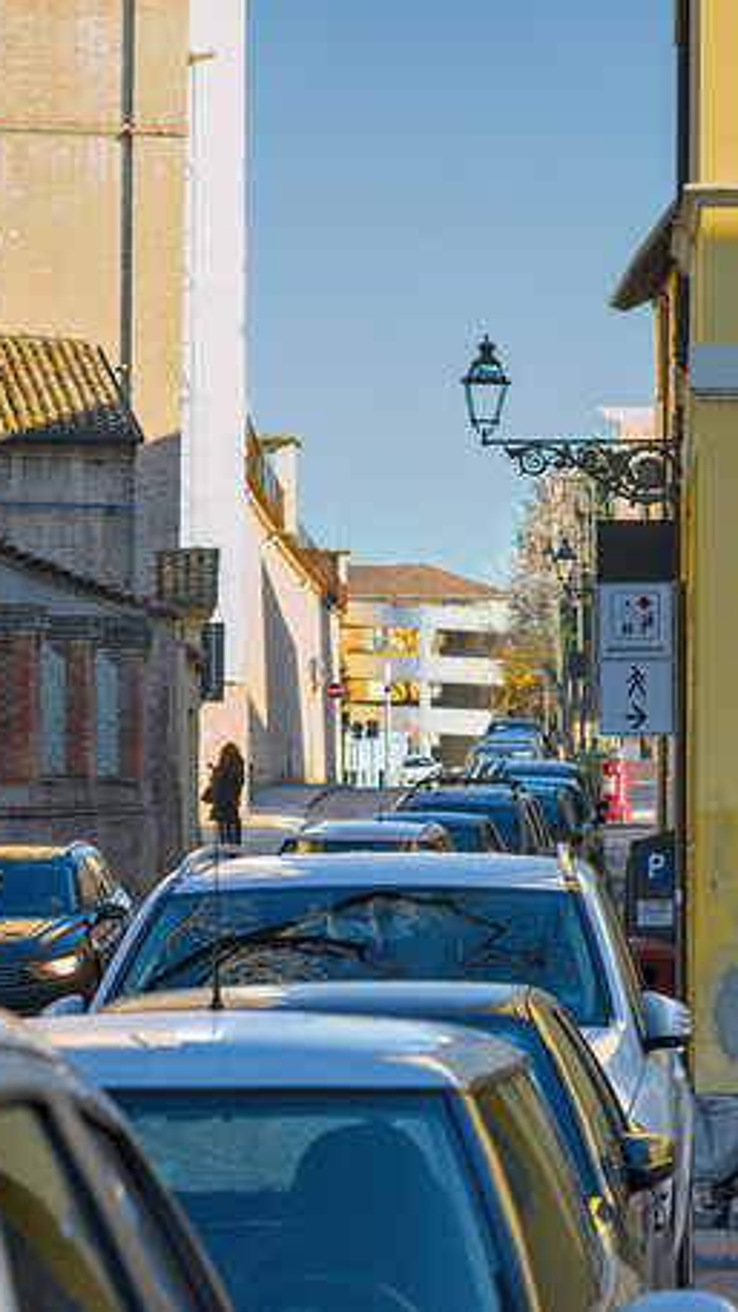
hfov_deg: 7.6
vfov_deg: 13.6
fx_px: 5498
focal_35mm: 158
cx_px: 950
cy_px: 657
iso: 400
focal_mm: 100
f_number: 8
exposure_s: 1/250
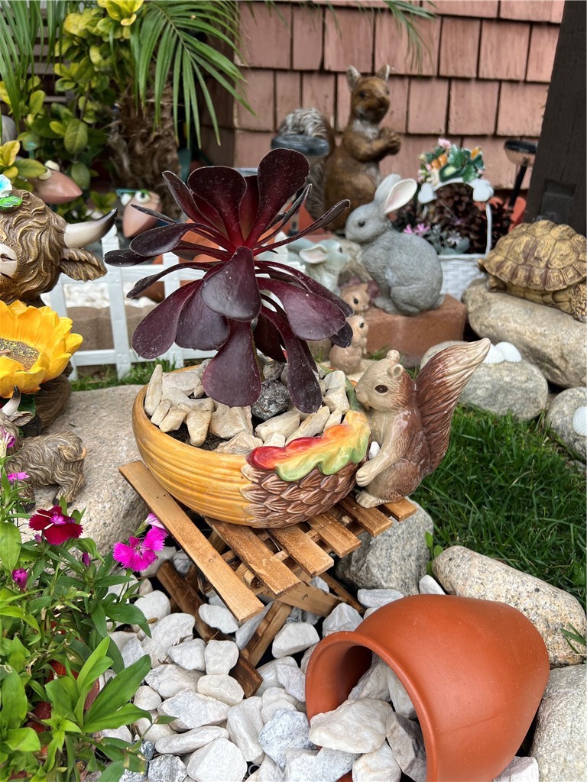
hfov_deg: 53.1
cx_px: 294
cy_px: 391
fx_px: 588
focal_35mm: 26
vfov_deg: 67.3
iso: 40
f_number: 1.5
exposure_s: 1/121
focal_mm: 5.7
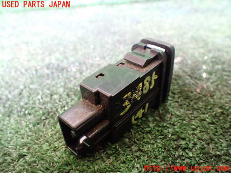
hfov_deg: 60.0
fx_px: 200
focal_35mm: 30
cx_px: 116
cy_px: 86
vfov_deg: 46.8
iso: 800
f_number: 2.3
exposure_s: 1/40
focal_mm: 5.4
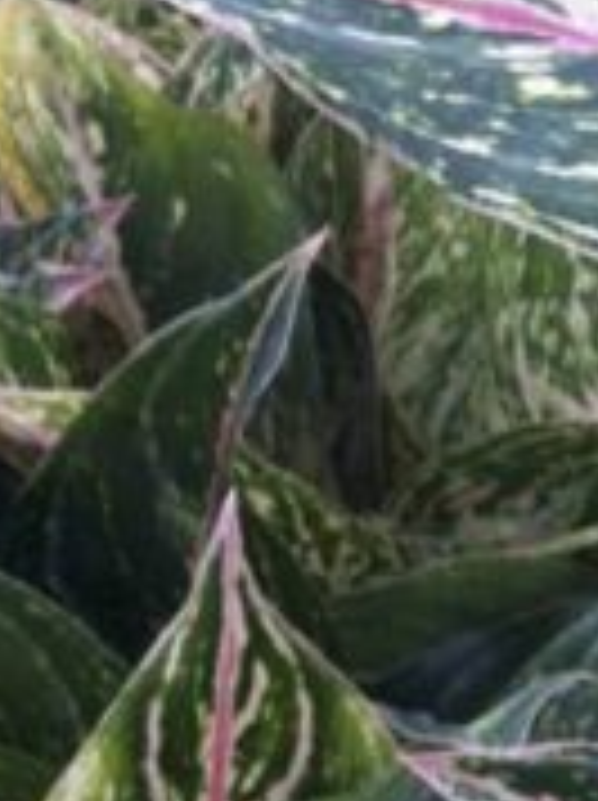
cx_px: 1607
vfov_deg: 9.9
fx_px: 4641
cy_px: 324
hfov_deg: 6.8
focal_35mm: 201
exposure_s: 1/60
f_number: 2.8
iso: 80
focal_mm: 3.85
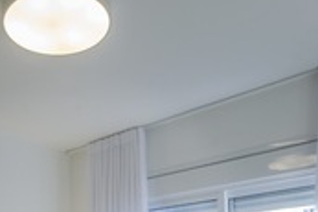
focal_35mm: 45
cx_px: 53
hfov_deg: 41.3
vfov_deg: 25.7
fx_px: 397
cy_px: 273
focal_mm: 10
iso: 100
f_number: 20
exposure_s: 1/2.5
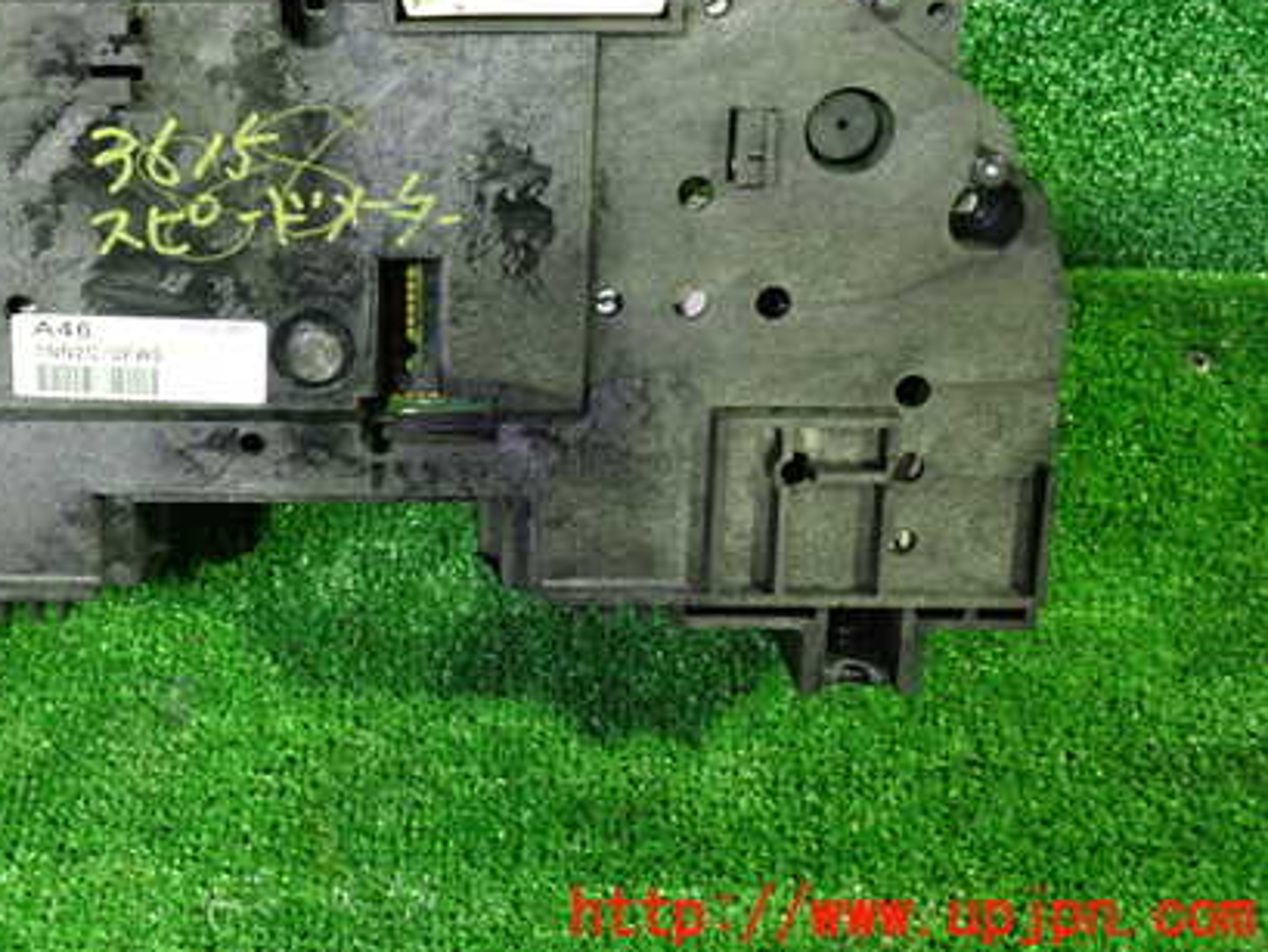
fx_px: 1612
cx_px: 341
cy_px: 257
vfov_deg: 32.4
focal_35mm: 44
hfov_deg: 41.8
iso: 800
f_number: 2.3
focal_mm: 5.4
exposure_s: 1/30
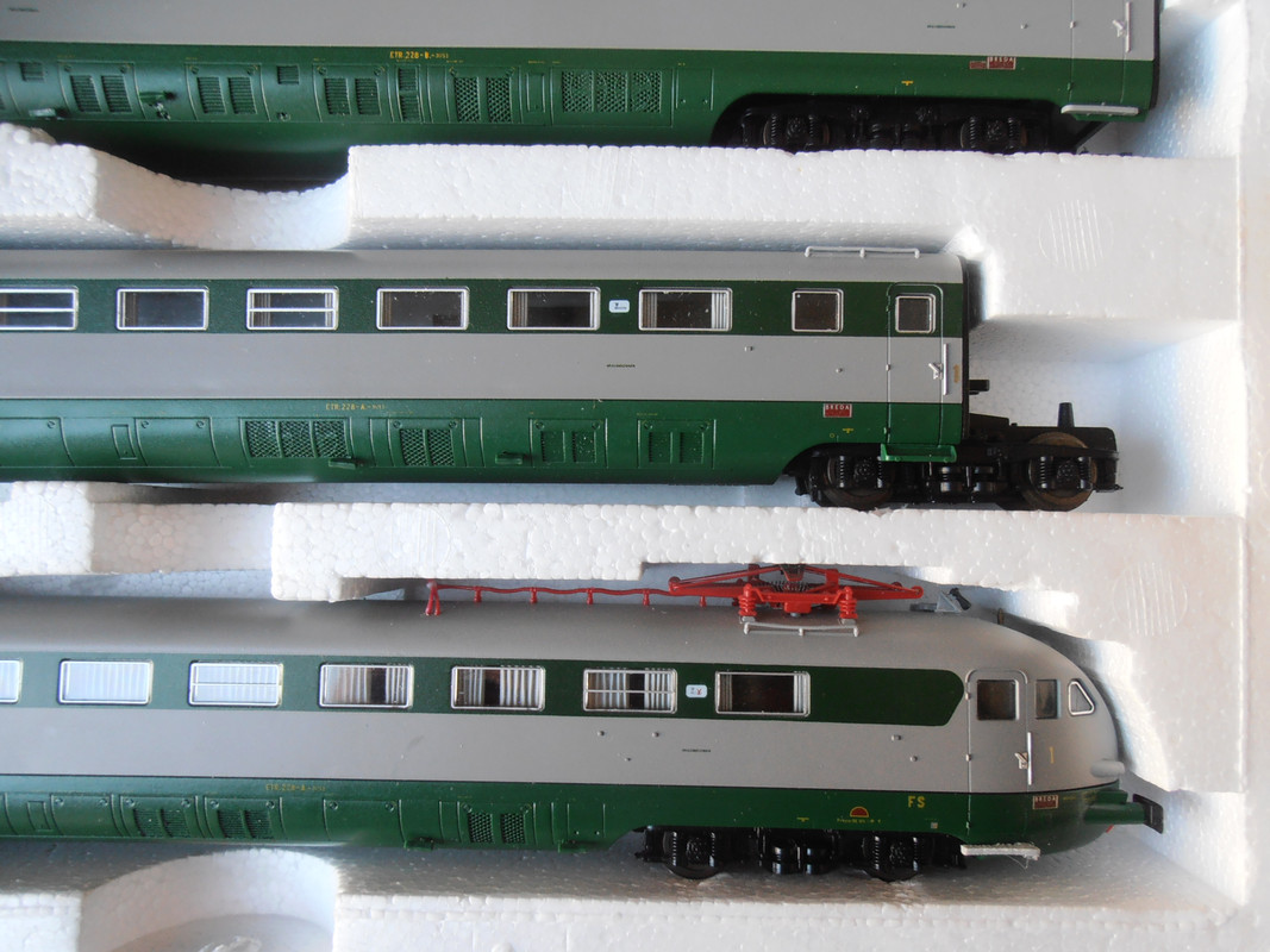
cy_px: 476
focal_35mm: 24
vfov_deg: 56.8
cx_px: 635
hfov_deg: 71.6
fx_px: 880
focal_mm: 4.2
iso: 100
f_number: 3
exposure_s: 1/30
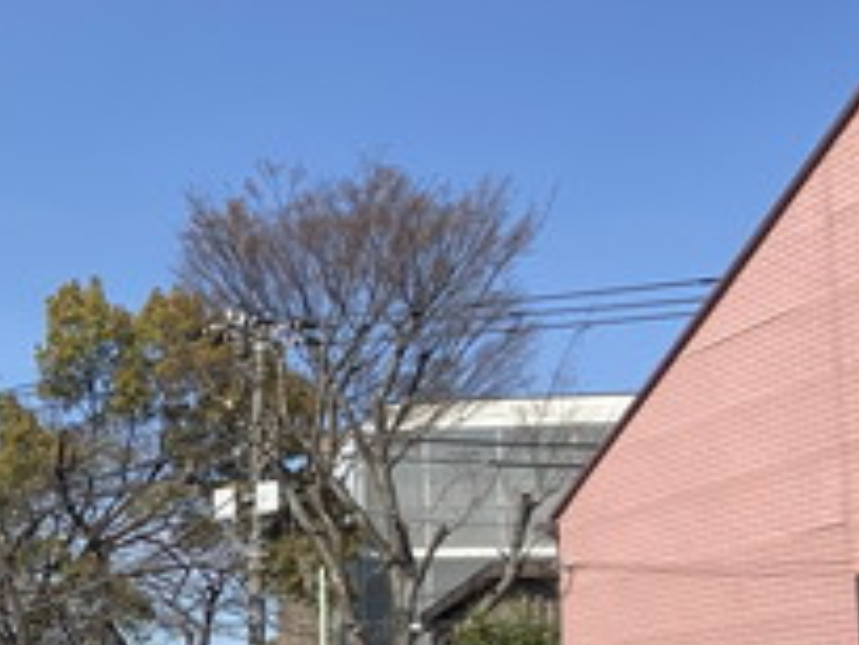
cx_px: 17
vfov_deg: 27.2
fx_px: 1266
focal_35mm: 51
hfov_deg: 34.4
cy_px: 624
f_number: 2.4
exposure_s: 1/940
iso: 20
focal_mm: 1.54
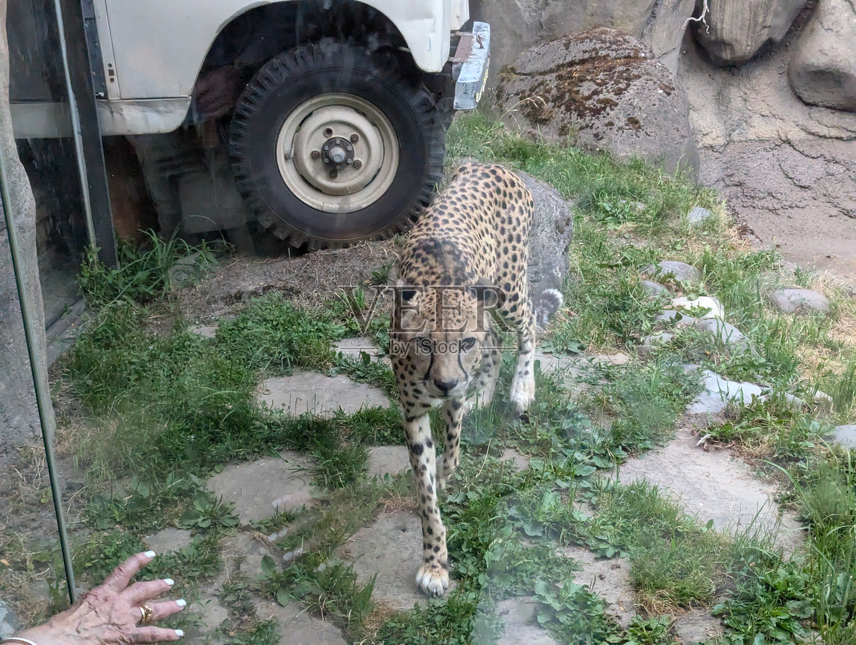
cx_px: 428
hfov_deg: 39.6
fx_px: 1189
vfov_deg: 30.3
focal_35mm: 48
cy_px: 322
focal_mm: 6.81
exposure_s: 1/374
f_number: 1.85
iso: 1275
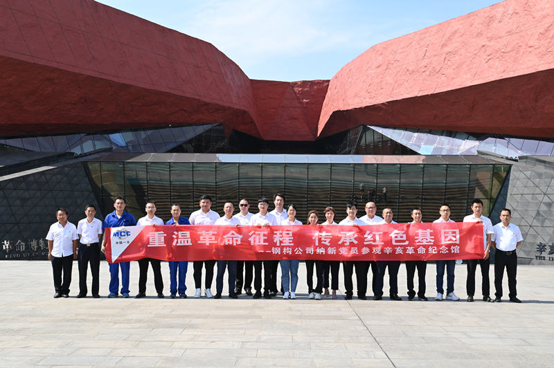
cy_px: 184
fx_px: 646
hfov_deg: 46.4
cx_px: 277
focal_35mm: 42
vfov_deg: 31.8
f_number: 8
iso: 100
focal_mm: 42
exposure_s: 1/160
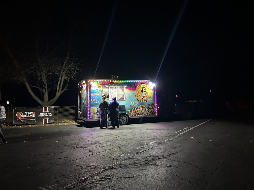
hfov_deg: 67.3
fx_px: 191
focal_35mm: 26
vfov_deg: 53.1
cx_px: 127
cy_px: 95
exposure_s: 1/30
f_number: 1.5
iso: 500
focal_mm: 5.7
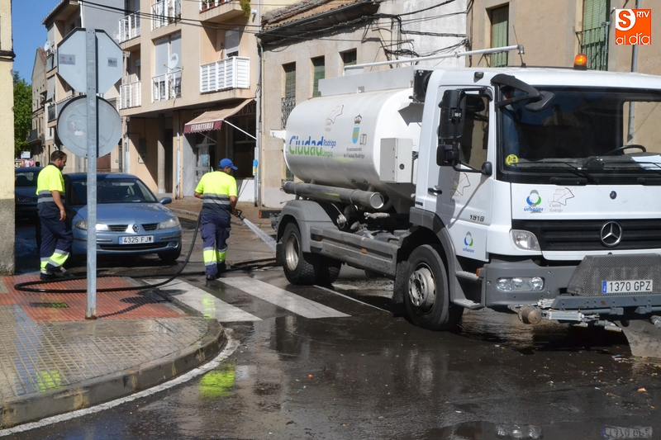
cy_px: 220
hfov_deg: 37.9
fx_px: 964
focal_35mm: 52
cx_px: 330
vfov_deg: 25.7
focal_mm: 35
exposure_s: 1/1600
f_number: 20
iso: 3200
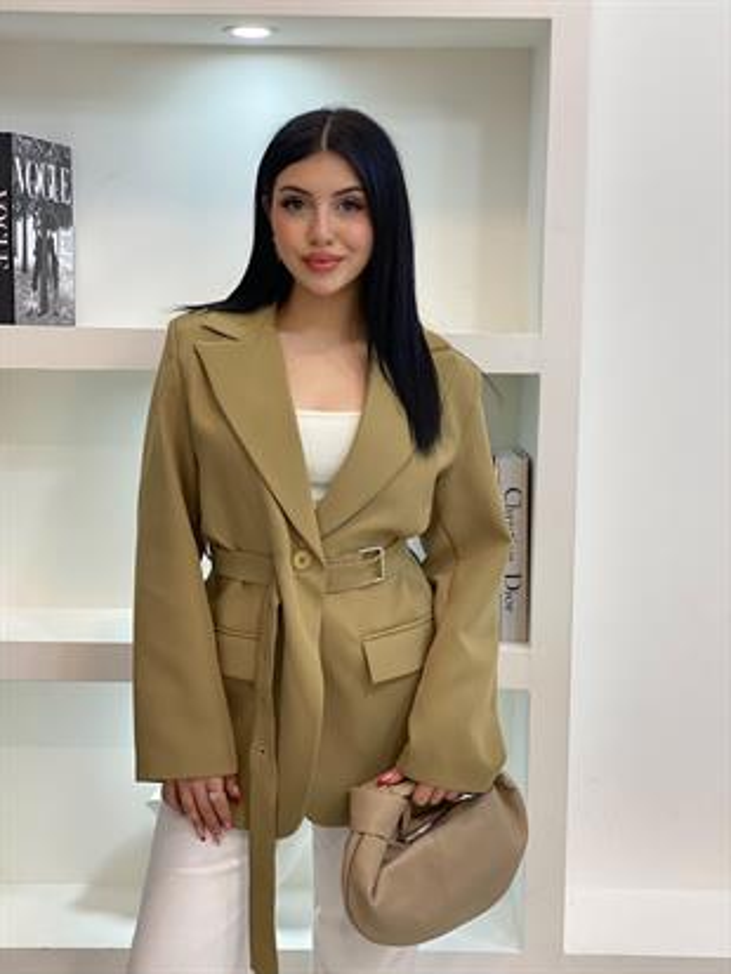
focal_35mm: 52
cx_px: 366
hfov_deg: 28.0
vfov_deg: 36.8
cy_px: 487
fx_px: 1463
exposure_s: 1/100
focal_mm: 6
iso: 100
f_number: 2
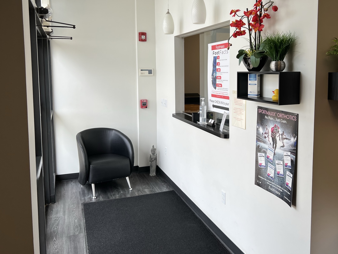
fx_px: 322
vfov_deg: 42.6
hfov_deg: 55.1
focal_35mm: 33
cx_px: 196
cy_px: 96
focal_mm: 5.7
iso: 50
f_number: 1.5
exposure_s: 1/840
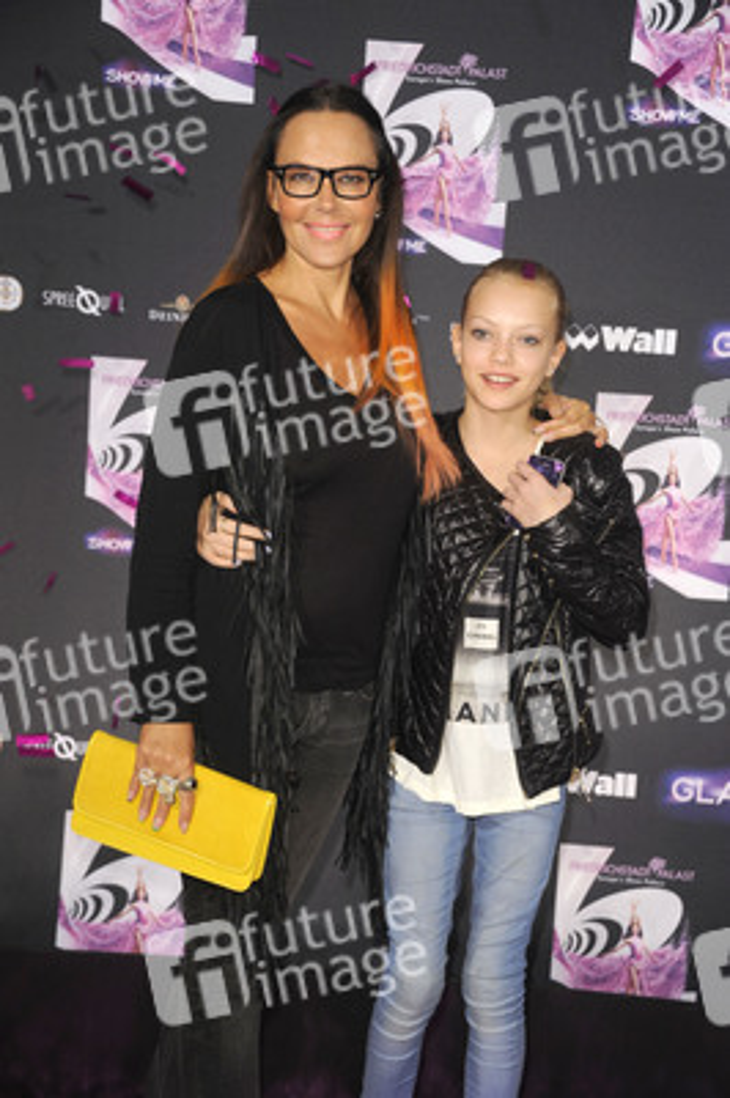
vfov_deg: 28.9
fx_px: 2133
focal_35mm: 70
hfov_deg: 19.4
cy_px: 549
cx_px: 365
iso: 800
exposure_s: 1/160
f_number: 5.6
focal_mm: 70
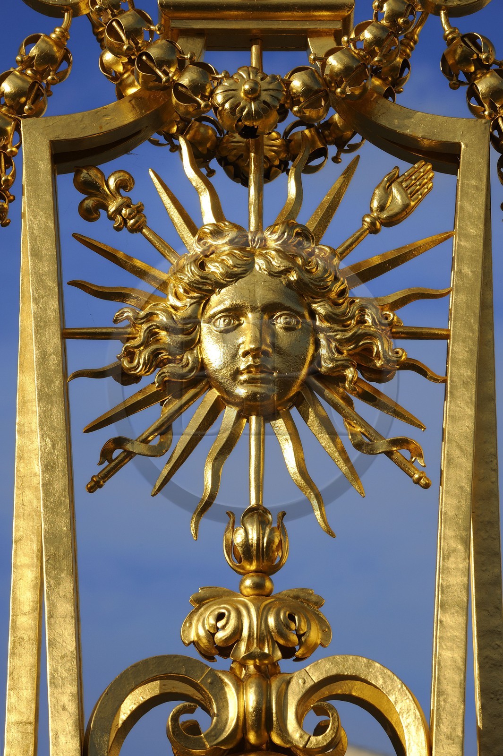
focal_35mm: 140
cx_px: 252
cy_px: 378
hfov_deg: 9.8
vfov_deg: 14.7
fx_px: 2937
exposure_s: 1/320
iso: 200
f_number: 14
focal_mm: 140
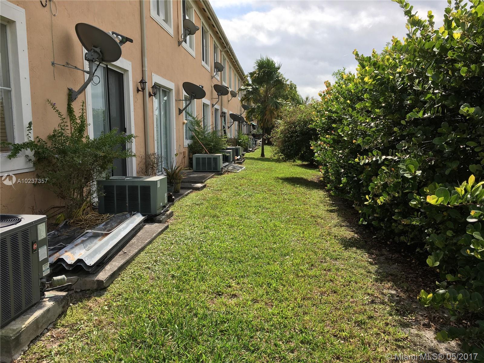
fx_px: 405
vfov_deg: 48.2
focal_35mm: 29
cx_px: 242
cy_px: 182
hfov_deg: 61.7
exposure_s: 1/1115
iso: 25
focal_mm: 4.15
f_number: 2.2
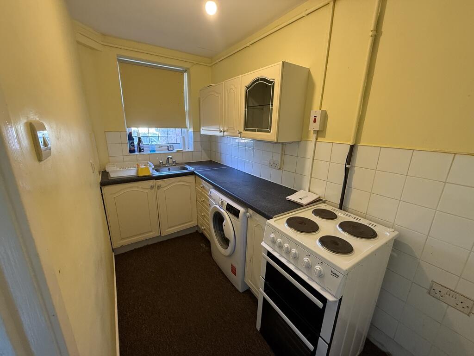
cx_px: 237
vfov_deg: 85.7
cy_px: 178
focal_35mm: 14
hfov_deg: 102.1
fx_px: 192
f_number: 2.2
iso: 320
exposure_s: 1/61
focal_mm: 2.22
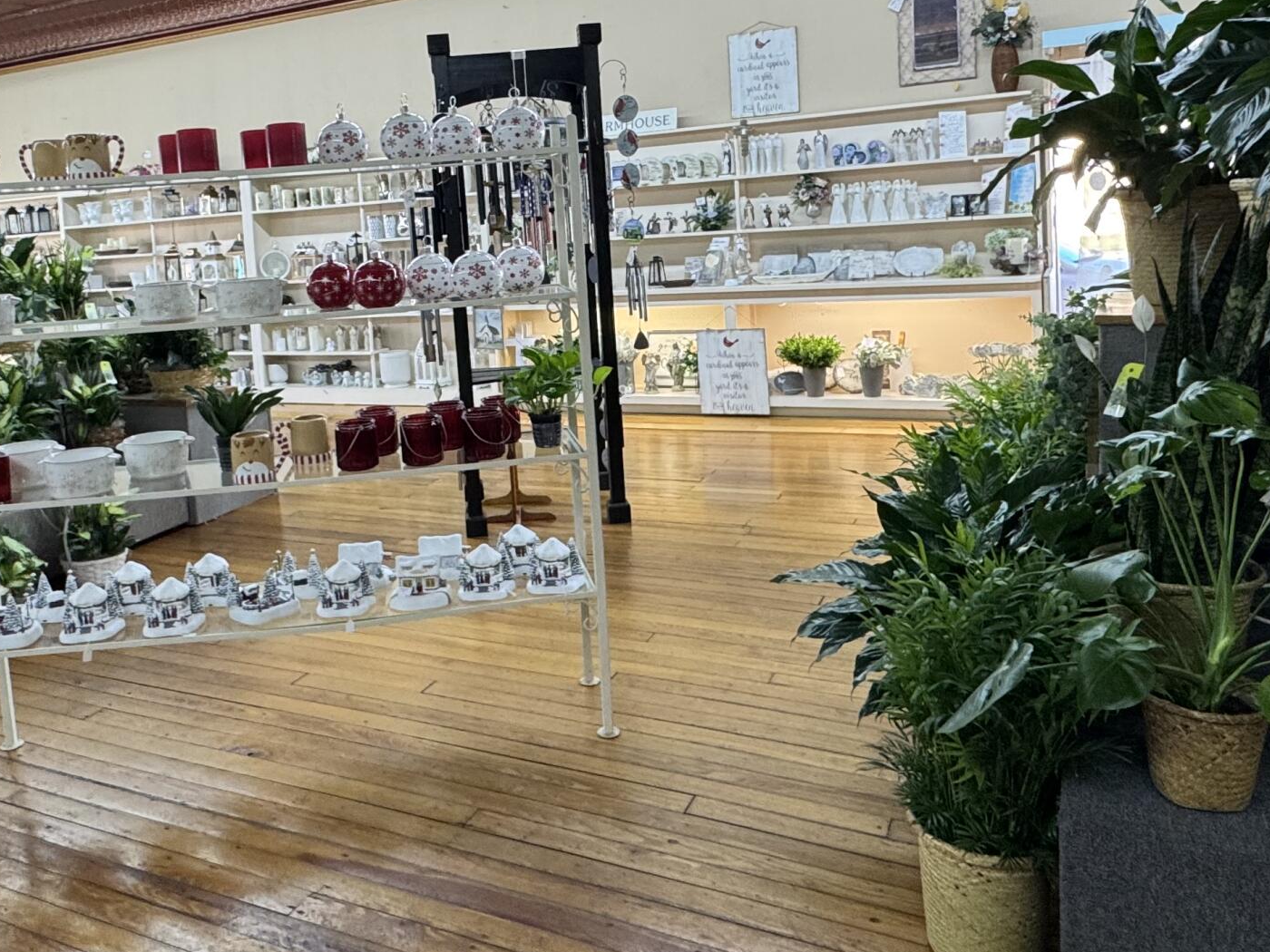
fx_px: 1101
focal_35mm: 30
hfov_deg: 59.6
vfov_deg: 46.1
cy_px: 317
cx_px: 521
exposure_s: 1/120
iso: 200
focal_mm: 2.22
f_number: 2.2
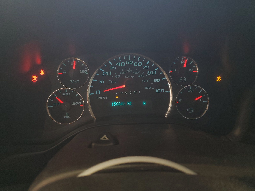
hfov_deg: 67.3
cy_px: 96
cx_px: 128
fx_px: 192
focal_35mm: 26
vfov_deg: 53.1
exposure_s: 1/60.2
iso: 132
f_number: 1.5
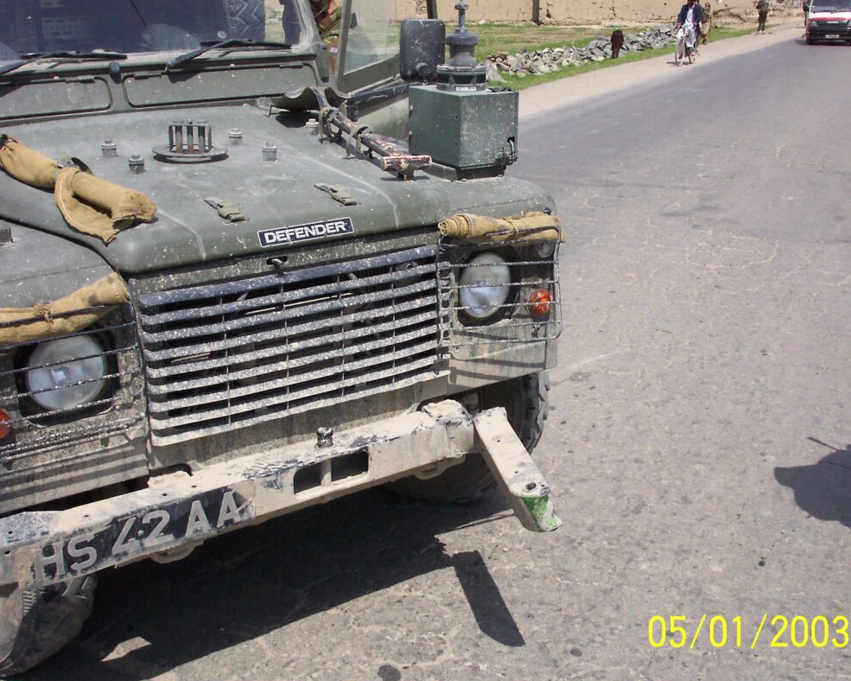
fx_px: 1007
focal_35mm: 40
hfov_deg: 45.8
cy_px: 343
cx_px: 441
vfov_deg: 37.3
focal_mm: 7.5
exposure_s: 1/250
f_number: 9.5
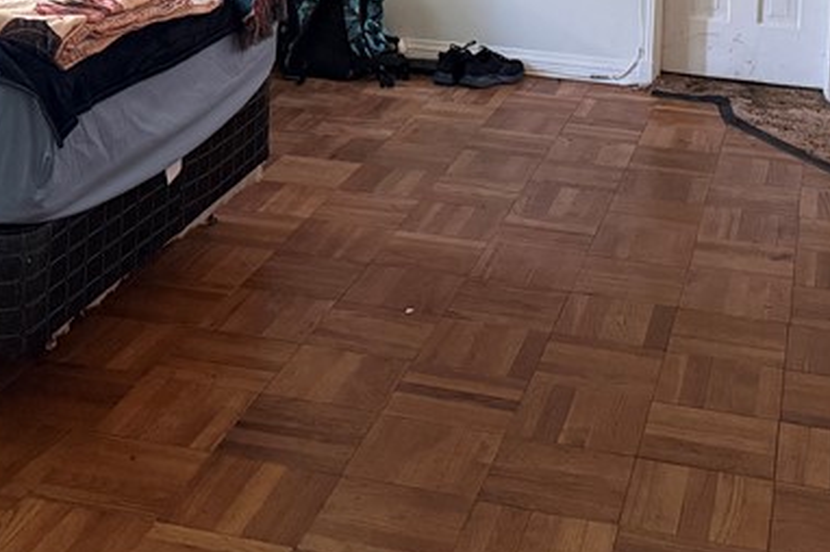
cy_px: -148
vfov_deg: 18.9
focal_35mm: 67
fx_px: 1543
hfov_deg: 30.1
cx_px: 385
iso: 500
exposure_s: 1/60
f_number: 1.78
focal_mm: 6.76
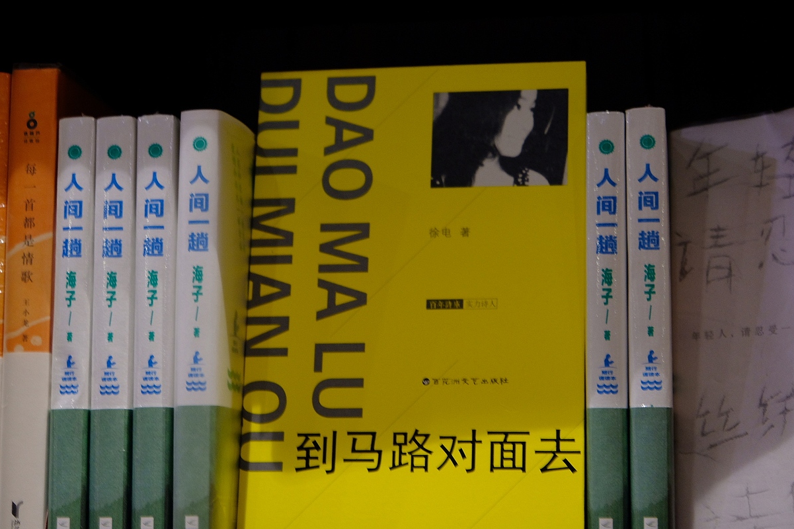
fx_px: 1786
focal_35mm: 81
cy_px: 256
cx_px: 372
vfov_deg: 16.8
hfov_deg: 25.1
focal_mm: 50.5
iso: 800
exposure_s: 1/14
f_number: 4
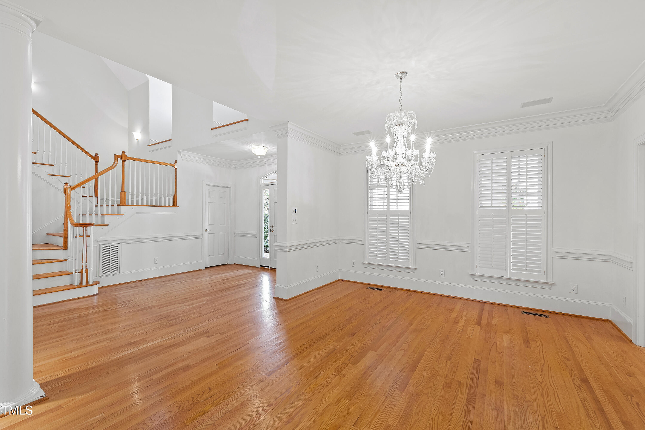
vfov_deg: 77.3
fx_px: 269
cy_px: 215
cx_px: 322
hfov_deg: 100.4
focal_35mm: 15
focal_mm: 10
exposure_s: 1/1.25
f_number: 8
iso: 100
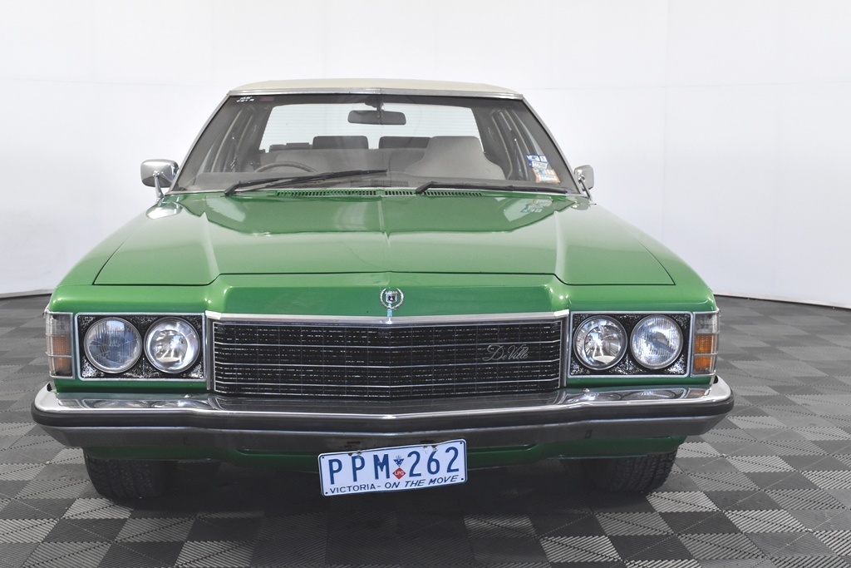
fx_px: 1099
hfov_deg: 42.3
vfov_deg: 29.0
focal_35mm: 46
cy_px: 284
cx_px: 426
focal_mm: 31
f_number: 9
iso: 1600
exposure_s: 1/320
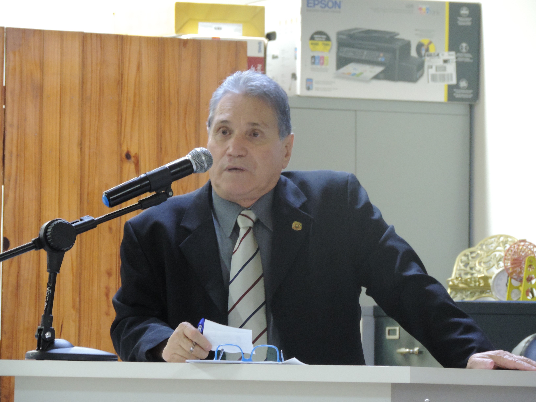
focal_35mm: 300
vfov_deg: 5.0
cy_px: 201
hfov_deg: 6.6
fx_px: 4645
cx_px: 268
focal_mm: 53.5
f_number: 4.8
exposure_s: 1/6
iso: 800
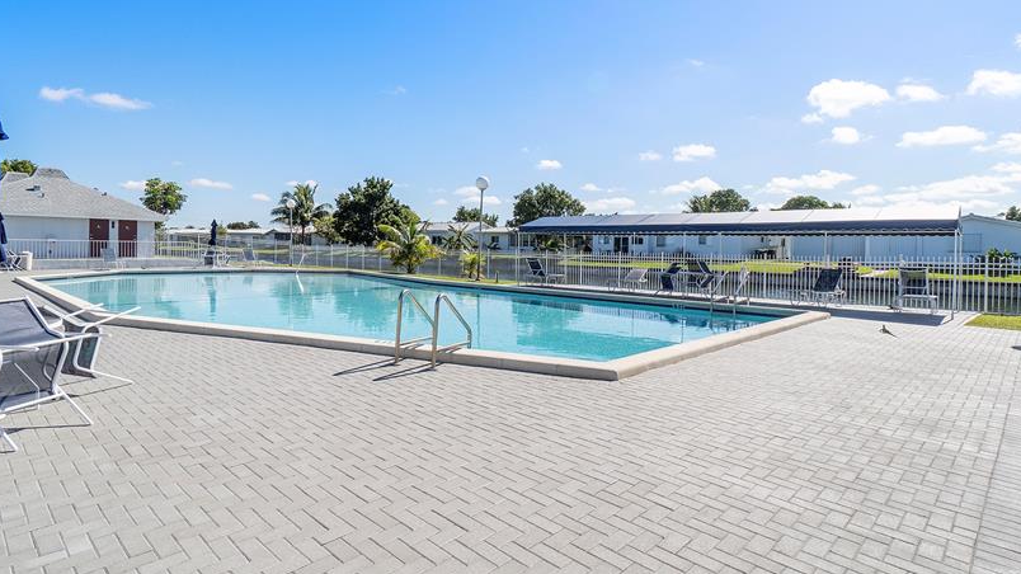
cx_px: 476
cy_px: 248
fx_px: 541
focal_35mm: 20
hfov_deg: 86.5
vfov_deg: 55.7
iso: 100
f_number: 10
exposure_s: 1/320
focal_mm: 10
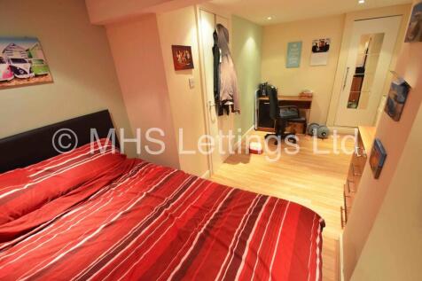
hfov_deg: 100.4
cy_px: 140
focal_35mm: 15
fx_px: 176
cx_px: 211
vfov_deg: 77.3
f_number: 5
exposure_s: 1/13
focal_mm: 10
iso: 1000
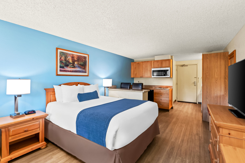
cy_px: 82
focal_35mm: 16
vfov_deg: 73.8
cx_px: 122
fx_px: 109
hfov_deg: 96.7
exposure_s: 1/2.5
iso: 200
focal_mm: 16
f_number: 7.1
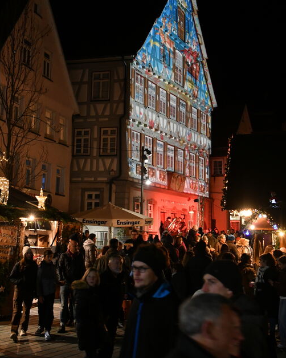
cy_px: 137
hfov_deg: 27.3
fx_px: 589
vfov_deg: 33.7
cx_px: 151
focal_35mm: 56
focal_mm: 31
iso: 1600
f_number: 3.5
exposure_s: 1/50
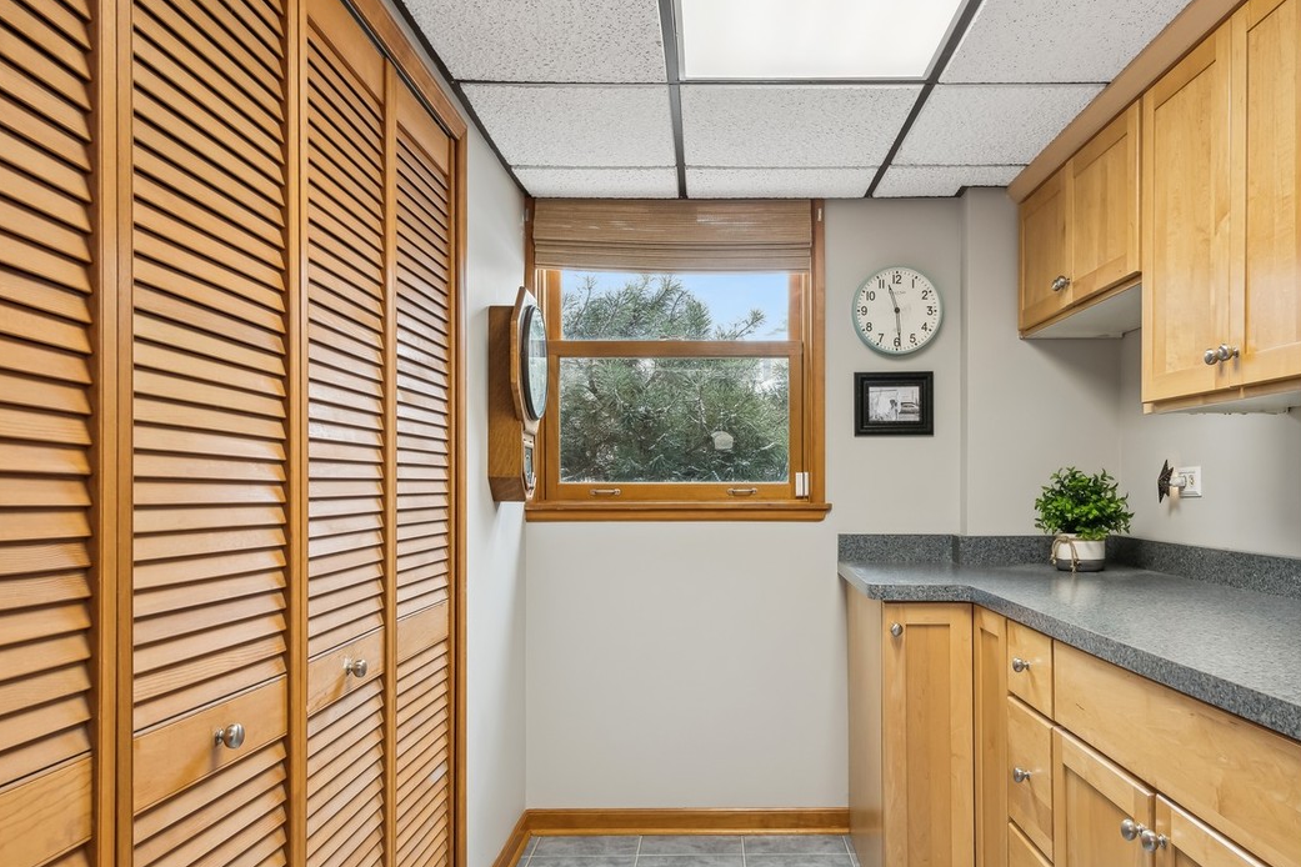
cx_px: 729
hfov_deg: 65.3
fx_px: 1012
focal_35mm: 28
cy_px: 485
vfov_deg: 46.3
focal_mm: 18
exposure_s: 1/15
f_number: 9.5
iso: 200
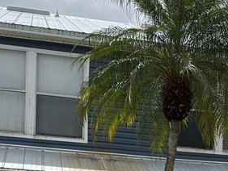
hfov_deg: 22.1
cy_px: 251
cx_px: 188
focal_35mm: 87
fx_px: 574
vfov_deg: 15.7
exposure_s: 1/7353
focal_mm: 6.76
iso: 125
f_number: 1.78
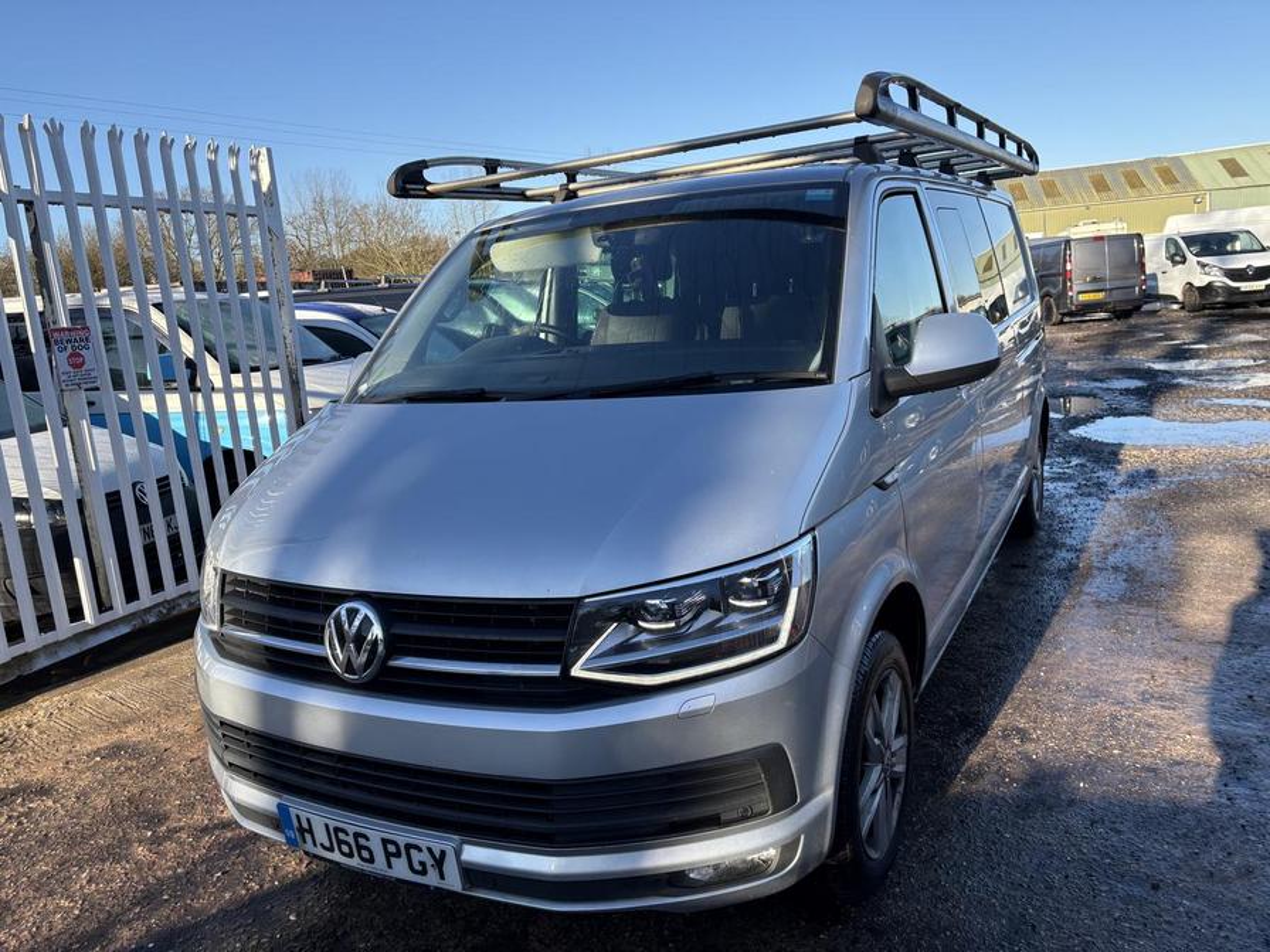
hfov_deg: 67.3
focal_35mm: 26
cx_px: 635
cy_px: 476
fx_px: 954
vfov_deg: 53.1
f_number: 1.6
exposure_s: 1/1081
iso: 50
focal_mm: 5.96
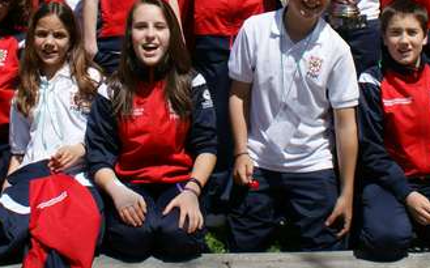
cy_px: -31
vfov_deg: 18.6
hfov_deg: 30.6
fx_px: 784
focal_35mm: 67
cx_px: 196
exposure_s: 1/320
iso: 100
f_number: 8
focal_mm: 18
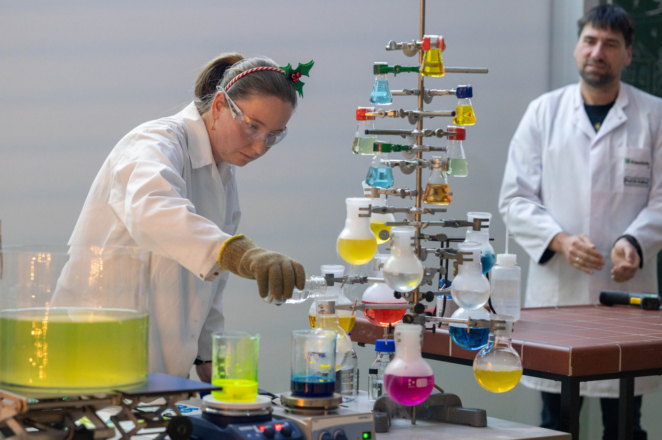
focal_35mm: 85
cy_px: 220
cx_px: 331
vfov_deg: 16.0
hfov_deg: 23.9
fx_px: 1562
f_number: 2.8
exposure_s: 1/160
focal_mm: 85
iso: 2000
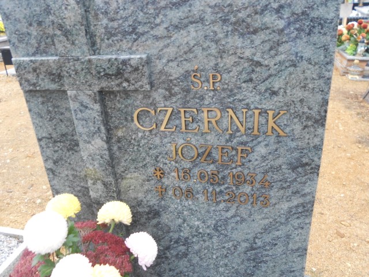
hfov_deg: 61.7
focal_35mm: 29
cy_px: 138
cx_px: 184
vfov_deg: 48.2
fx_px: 309
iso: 80
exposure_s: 1/40
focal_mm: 5.1
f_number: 3.4
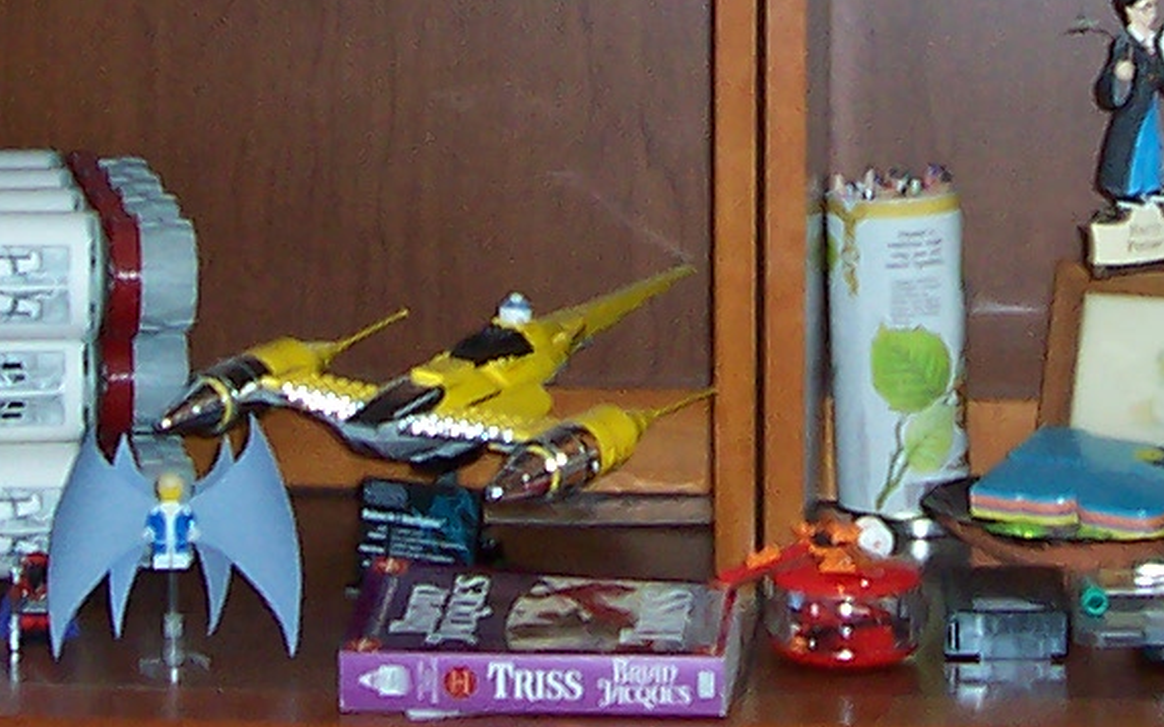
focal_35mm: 139
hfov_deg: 15.0
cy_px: -223
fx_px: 4409
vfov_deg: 9.3
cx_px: 794
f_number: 2.8
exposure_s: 1/60
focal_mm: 5.6
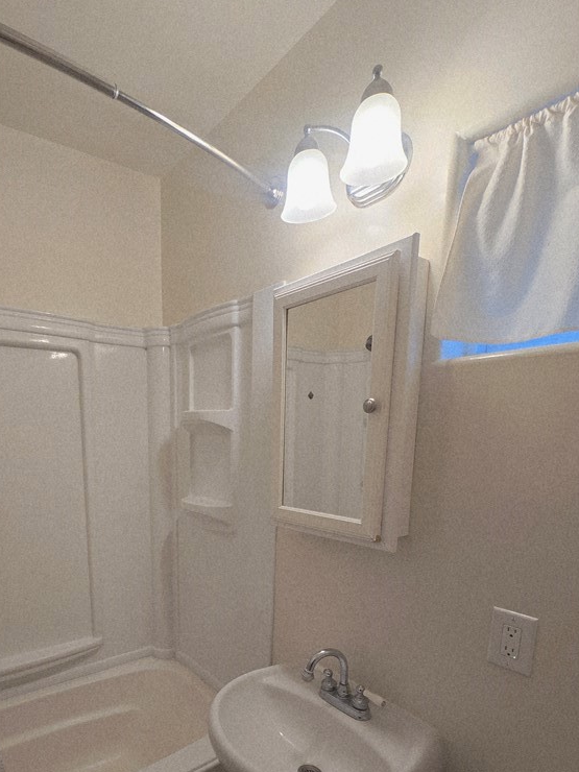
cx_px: 204
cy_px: 526
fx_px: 401
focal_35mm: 18
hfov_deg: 70.0
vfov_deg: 84.2
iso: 125
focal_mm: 2.2
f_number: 2.2
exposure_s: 1/60
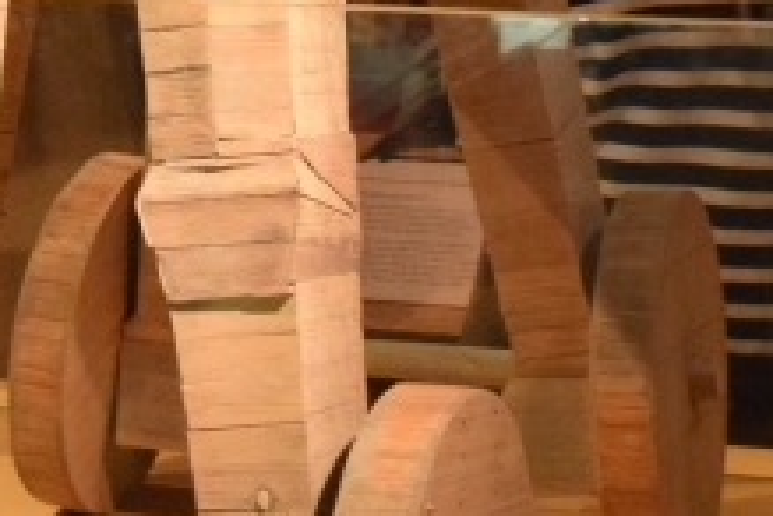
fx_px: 2705
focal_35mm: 126
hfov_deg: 16.0
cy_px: -329
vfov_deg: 10.4
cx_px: 14
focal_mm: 18
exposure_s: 1/60
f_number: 3.5
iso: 3200
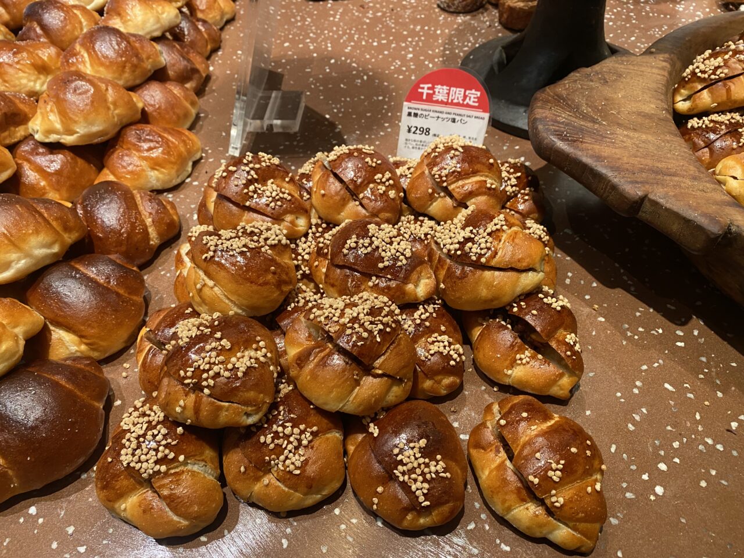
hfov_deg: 67.3
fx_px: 559
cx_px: 372
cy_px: 279
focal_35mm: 26
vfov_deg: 53.1
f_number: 1.8
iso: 250
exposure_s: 1/59
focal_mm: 4.25
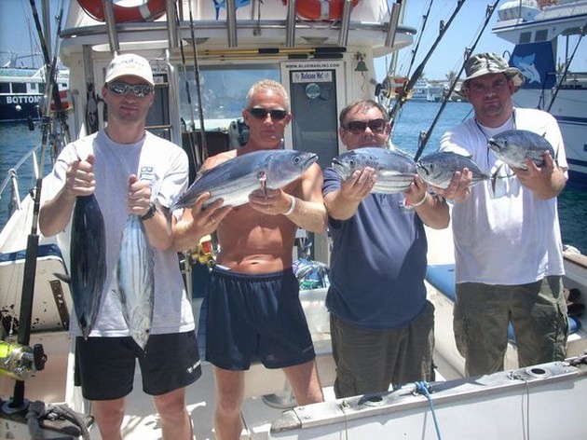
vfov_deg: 38.6
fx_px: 627
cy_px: 220
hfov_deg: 50.2
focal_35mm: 37
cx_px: 294
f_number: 5.6
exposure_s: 1/169
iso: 64
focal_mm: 6.2
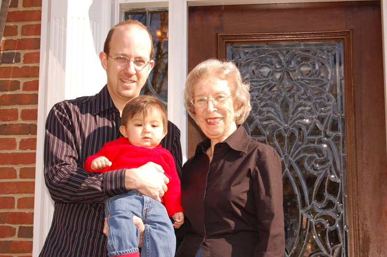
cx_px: 194
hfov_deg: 26.0
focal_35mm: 78
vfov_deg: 17.5
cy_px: 128
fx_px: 838
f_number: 9
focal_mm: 52
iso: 400
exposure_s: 1/320
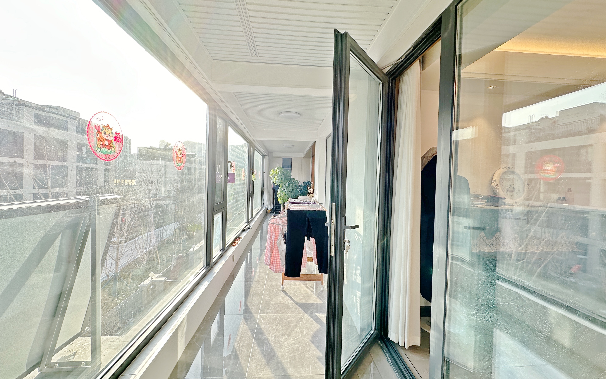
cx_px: 302
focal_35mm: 15
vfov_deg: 74.8
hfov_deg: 101.5
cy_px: 184
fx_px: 248
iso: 40
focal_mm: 2.22
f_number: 2.2
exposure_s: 1/129
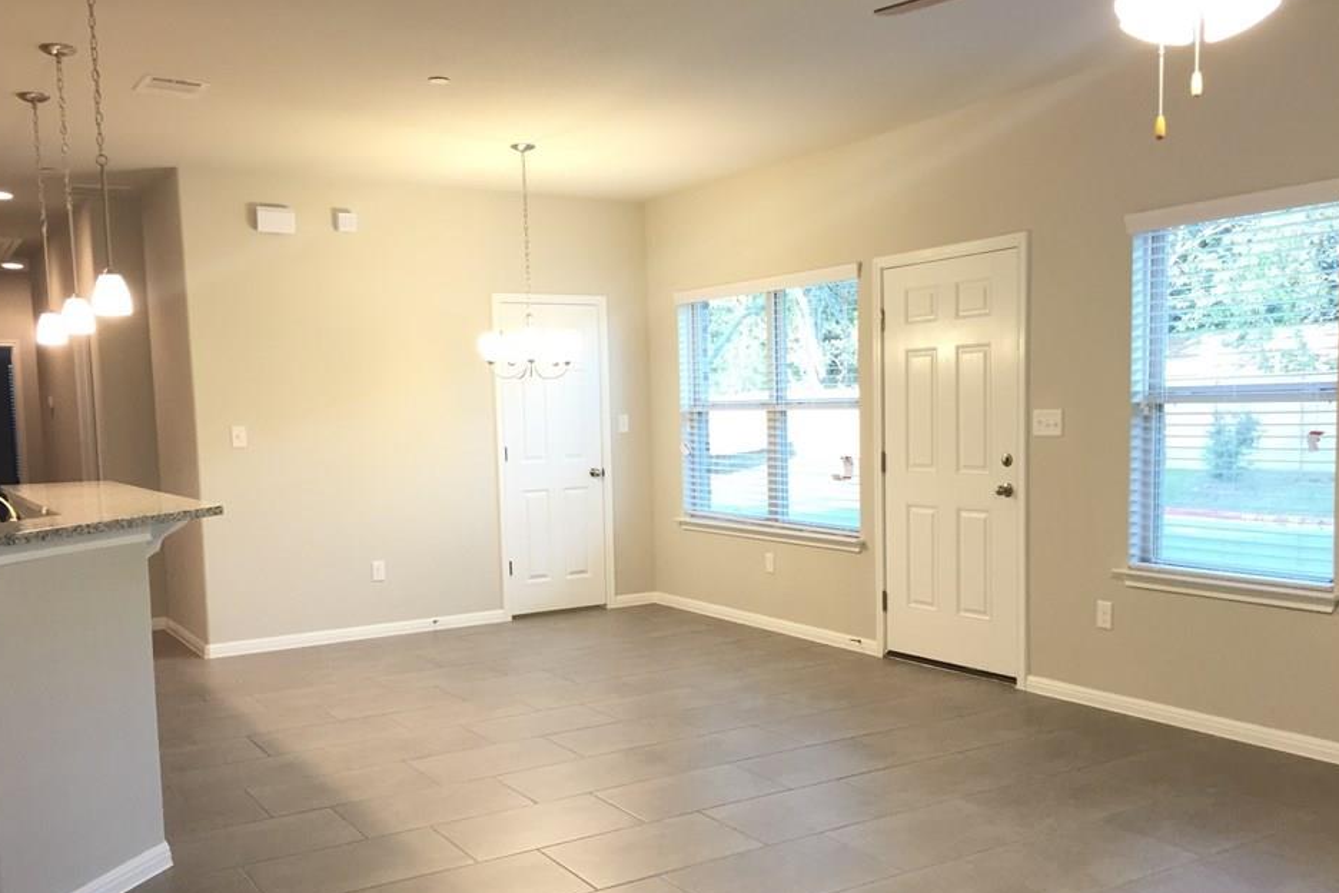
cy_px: 522
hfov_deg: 57.2
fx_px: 1227
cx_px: 668
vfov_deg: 39.8
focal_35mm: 33
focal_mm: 4.15
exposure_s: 1/30
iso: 100
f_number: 2.2
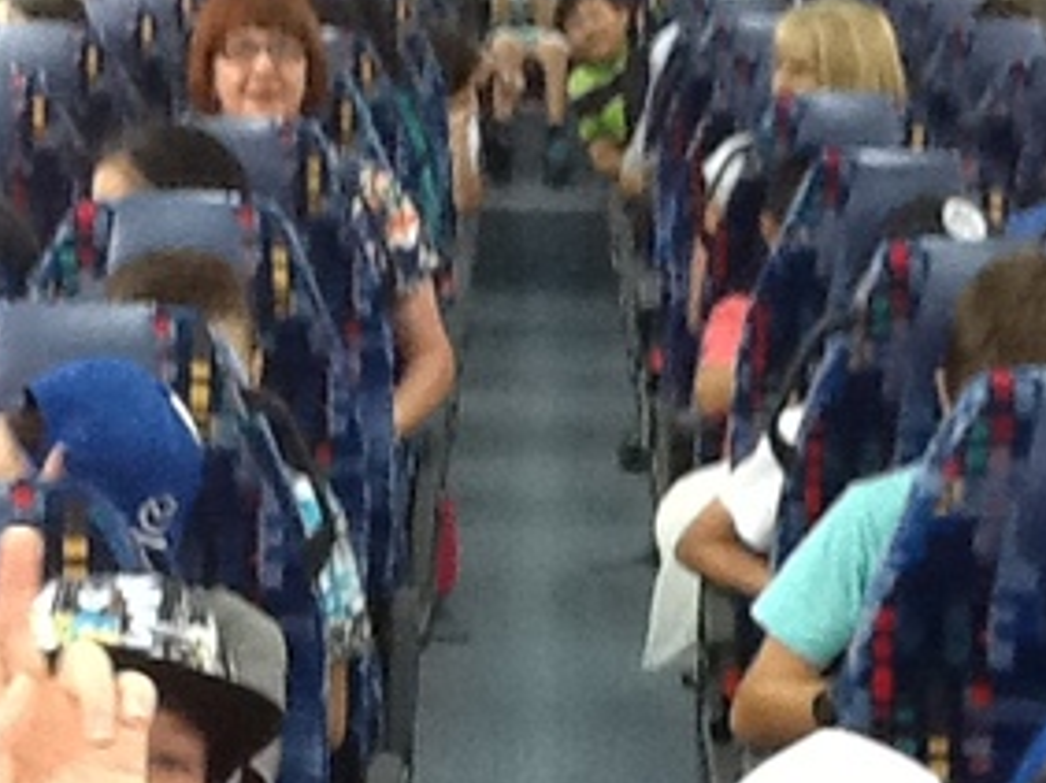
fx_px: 3019
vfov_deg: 14.6
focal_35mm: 100
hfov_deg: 19.6
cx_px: 608
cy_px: 679
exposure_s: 1/30
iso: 160
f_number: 2.4
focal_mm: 2.03
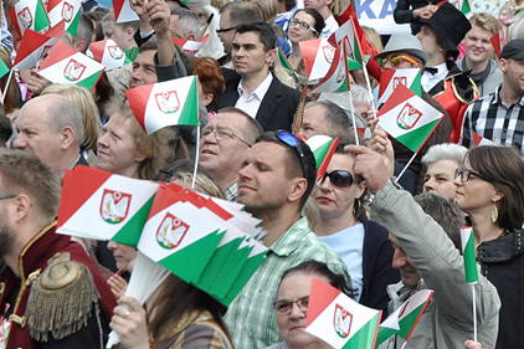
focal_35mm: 317
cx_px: 348
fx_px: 4612
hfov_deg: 6.5
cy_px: 100
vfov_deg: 4.3
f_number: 9
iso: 1250
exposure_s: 1/2000
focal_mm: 105
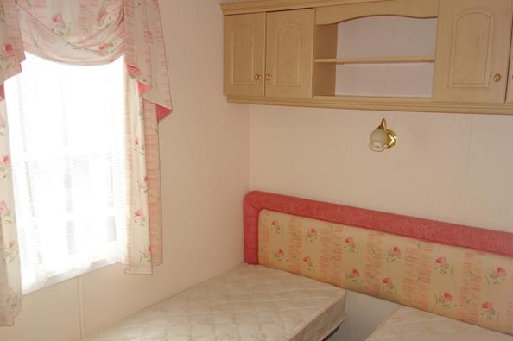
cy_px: 161
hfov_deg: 57.2
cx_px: 238
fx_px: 470
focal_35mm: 33
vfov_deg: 39.9
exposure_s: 1/30
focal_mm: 10.4
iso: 200
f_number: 1.8
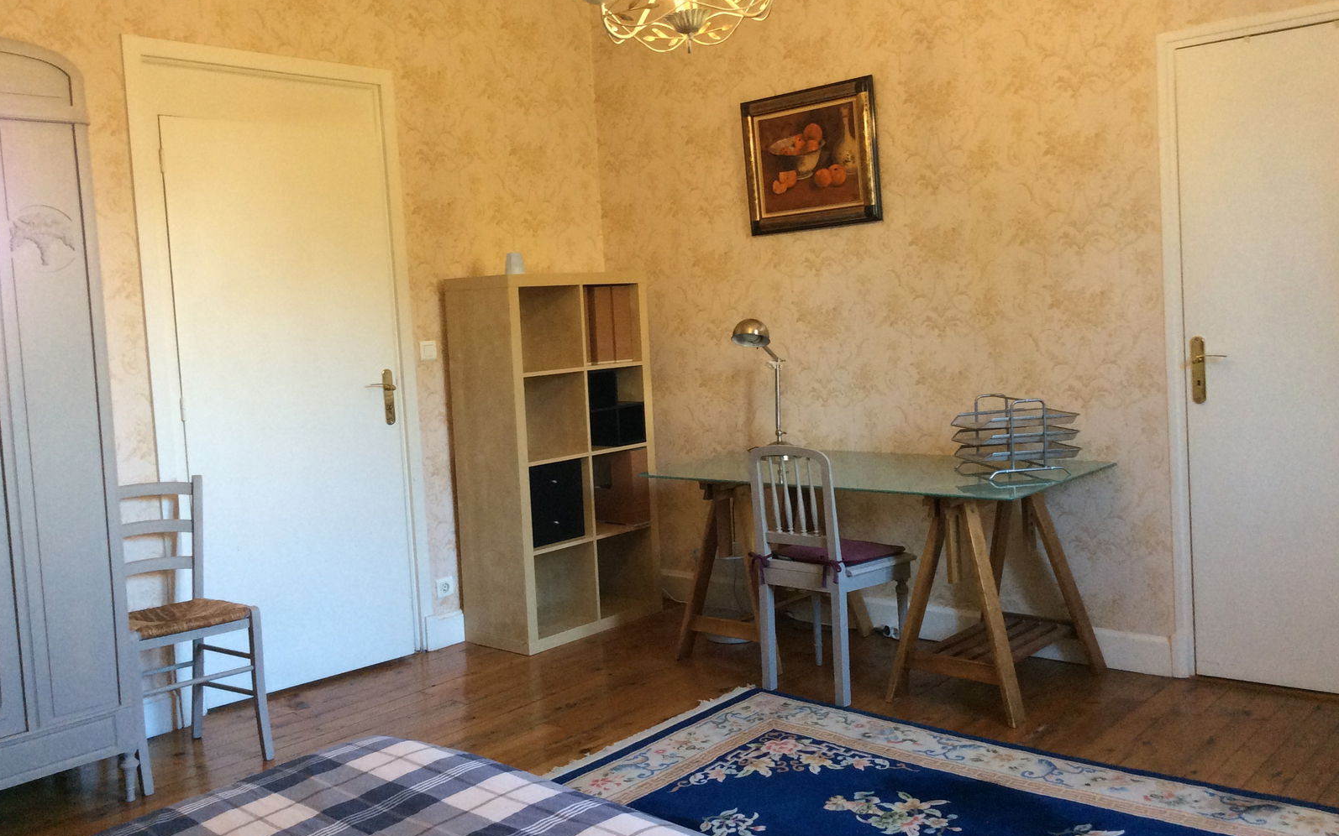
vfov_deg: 37.3
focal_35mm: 34
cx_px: 668
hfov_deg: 56.7
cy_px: 389
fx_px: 1241
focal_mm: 3.3
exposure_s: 1/25
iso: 125
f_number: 2.4
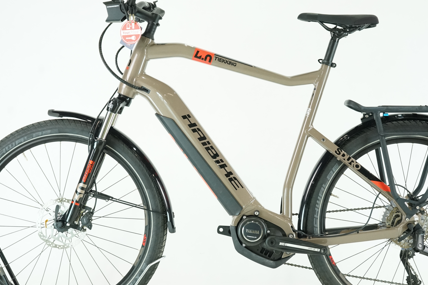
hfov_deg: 24.2
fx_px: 999
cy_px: 156
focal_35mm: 84
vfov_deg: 16.3
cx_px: 236
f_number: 5.6
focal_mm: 65
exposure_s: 1/200
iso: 2500
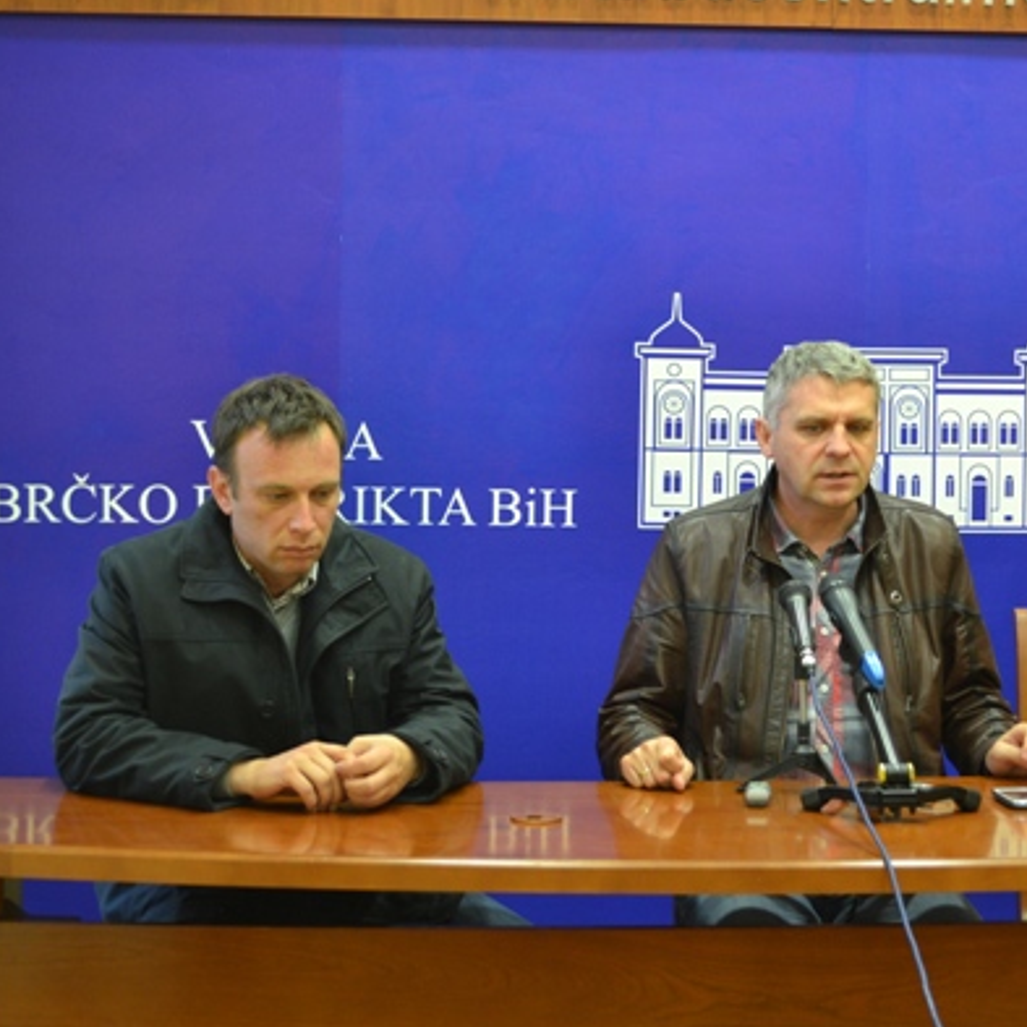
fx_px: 2440
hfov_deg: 23.7
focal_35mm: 73
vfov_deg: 23.8
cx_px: 614
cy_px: 519
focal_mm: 35
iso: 720
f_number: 5
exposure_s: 1/15
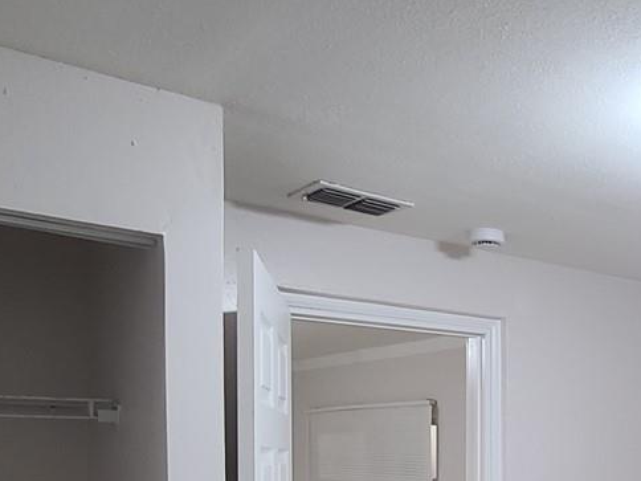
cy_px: 496
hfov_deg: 41.3
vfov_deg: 30.8
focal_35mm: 43
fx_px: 796
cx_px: 543
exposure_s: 1/40
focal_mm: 2.2
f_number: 2.2
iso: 320
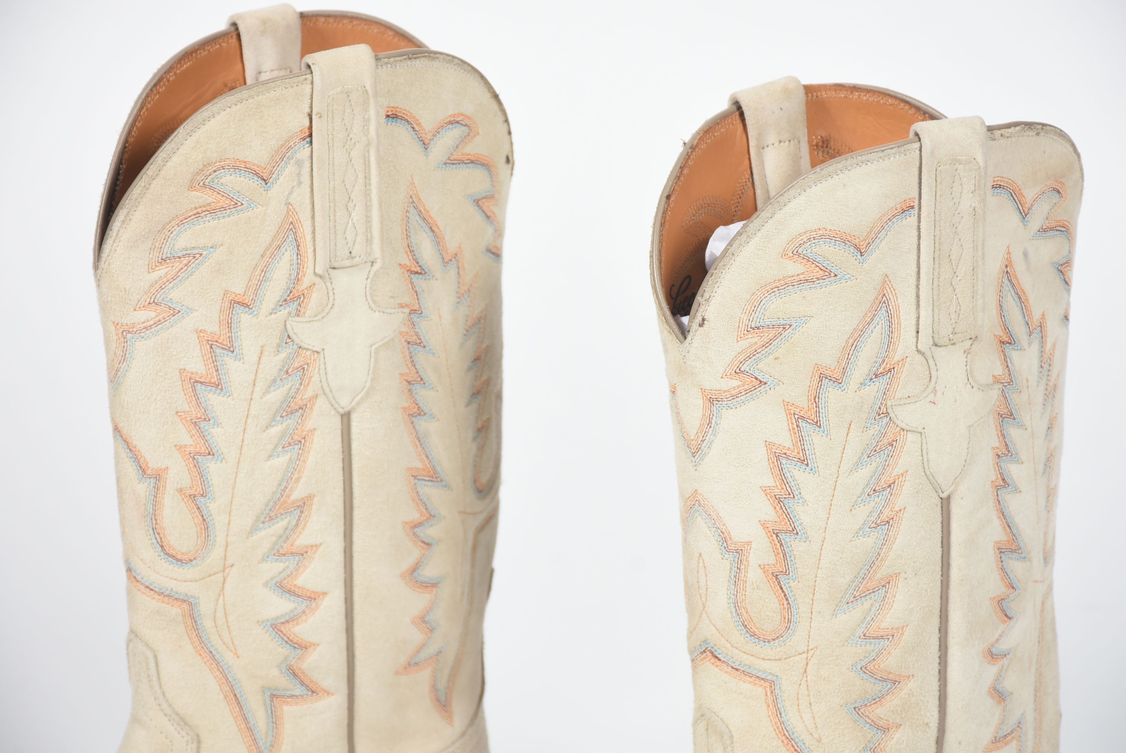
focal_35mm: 168
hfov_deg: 12.2
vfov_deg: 8.2
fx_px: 5259
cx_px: 563
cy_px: 376
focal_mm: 112
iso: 200
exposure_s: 1/125
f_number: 9
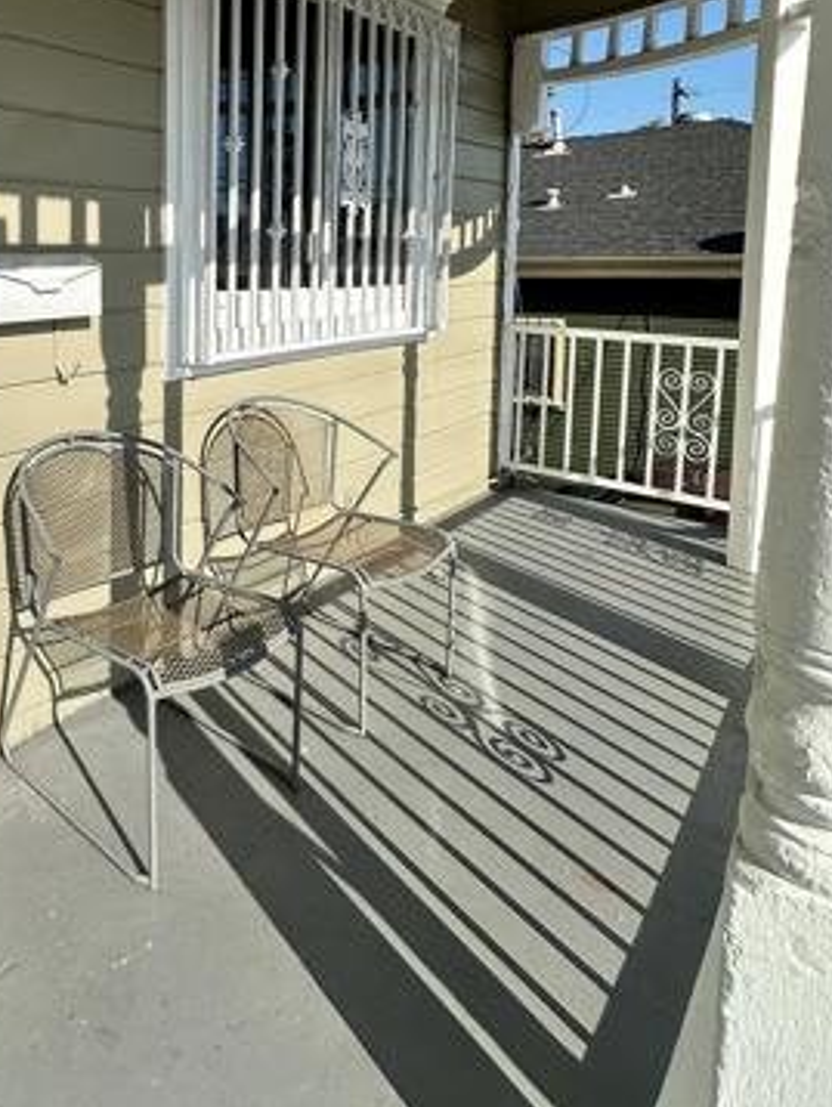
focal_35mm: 25
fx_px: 800
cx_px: 102
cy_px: 328
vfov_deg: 66.5
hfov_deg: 49.6
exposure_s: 1/4292
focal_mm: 2.22
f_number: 2.2
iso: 50
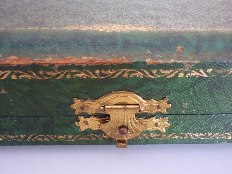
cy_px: 91
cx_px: 110
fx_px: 261
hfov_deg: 47.8
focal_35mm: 39
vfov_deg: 36.8
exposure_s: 1/13
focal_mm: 5.5
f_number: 2.8
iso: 400
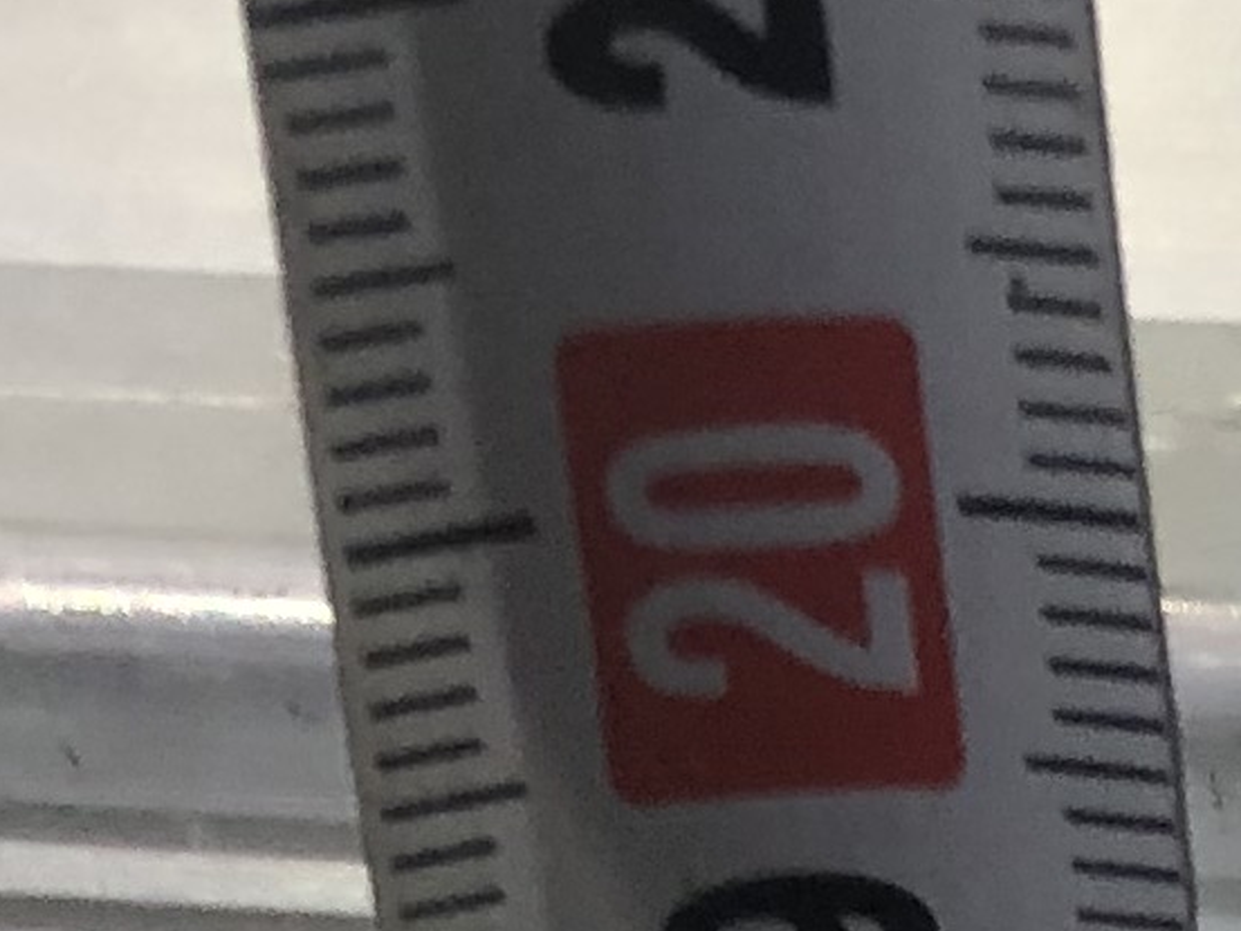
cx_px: 2069
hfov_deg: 9.3
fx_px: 7315
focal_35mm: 204
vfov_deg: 7.1
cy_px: 1474
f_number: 1.8
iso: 40
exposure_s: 1/17
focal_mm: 3.99
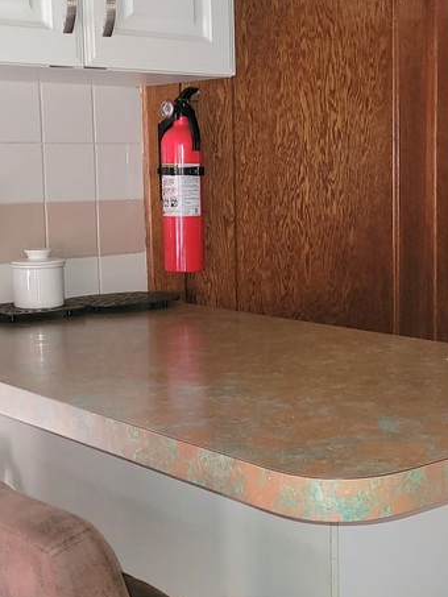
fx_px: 1069
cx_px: 322
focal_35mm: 62
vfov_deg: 31.2
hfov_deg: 23.5
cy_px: 285
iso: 160
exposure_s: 1/17
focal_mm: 5.4
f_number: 1.8
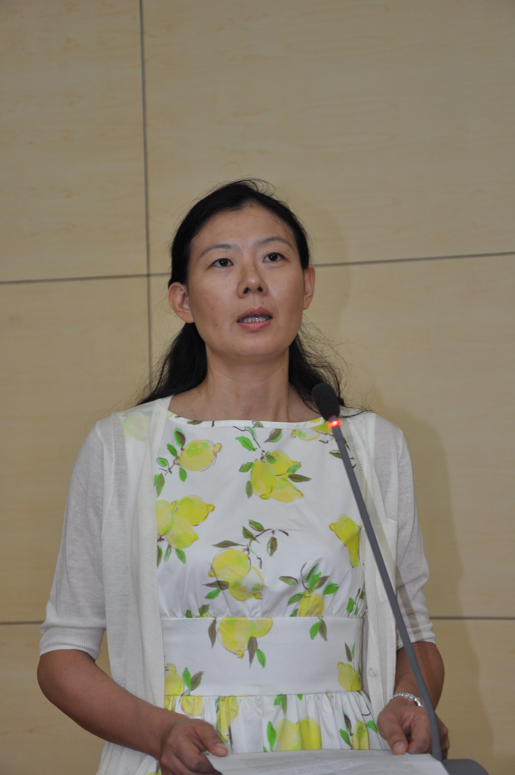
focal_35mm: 75
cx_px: 258
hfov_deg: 18.1
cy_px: 388
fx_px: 1613
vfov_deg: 27.0
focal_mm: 50
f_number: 5
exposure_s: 1/15
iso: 450
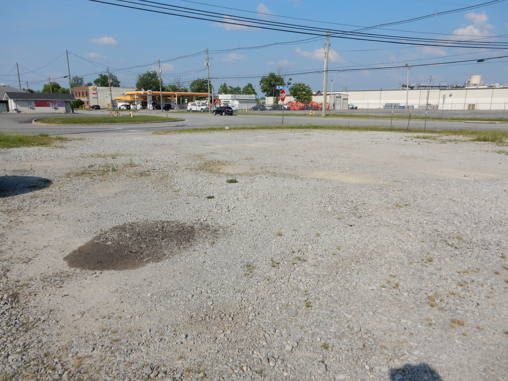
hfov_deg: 69.4
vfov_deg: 54.9
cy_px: 190
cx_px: 254
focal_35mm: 25
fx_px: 367
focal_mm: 4.5
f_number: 3.7
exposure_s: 1/2000
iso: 125
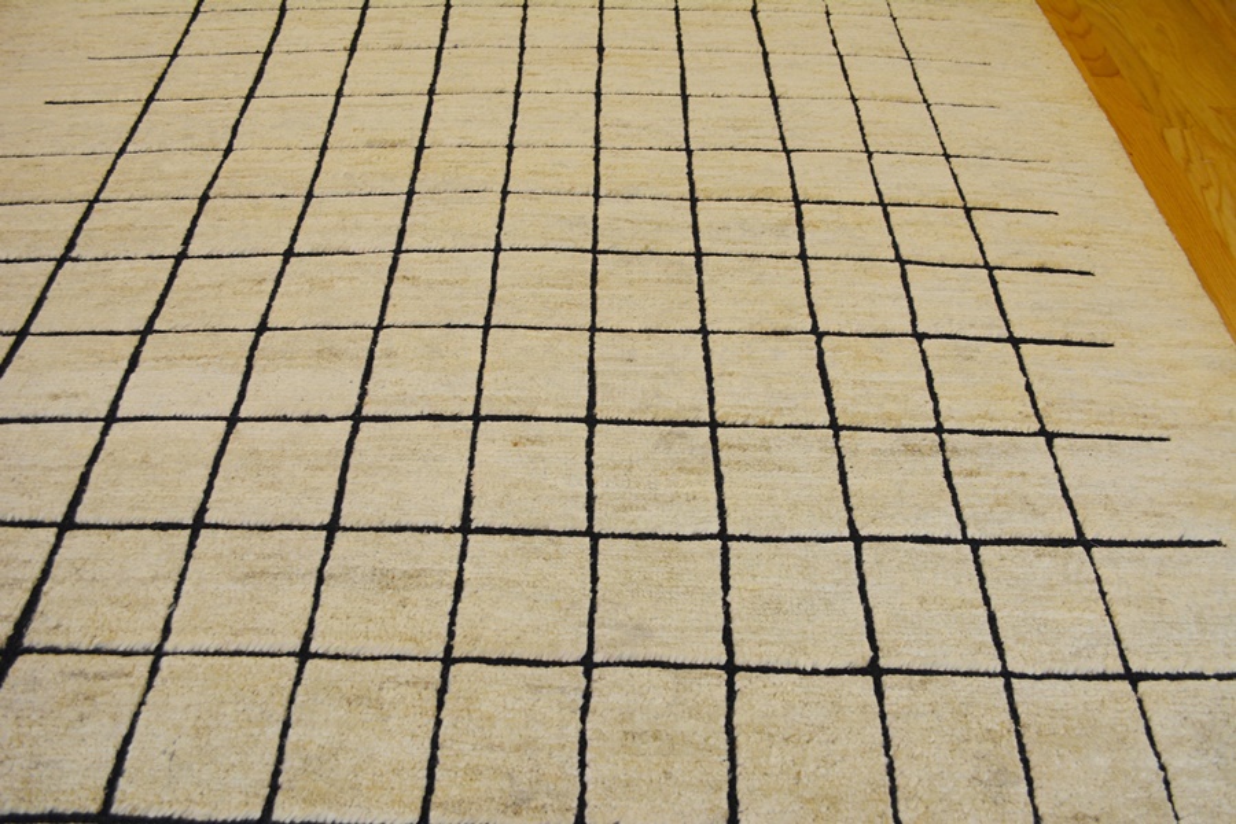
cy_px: 412
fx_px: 1030
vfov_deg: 43.6
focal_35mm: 30
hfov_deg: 61.9
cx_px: 618
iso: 400
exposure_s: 1/100
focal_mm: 20
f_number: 5
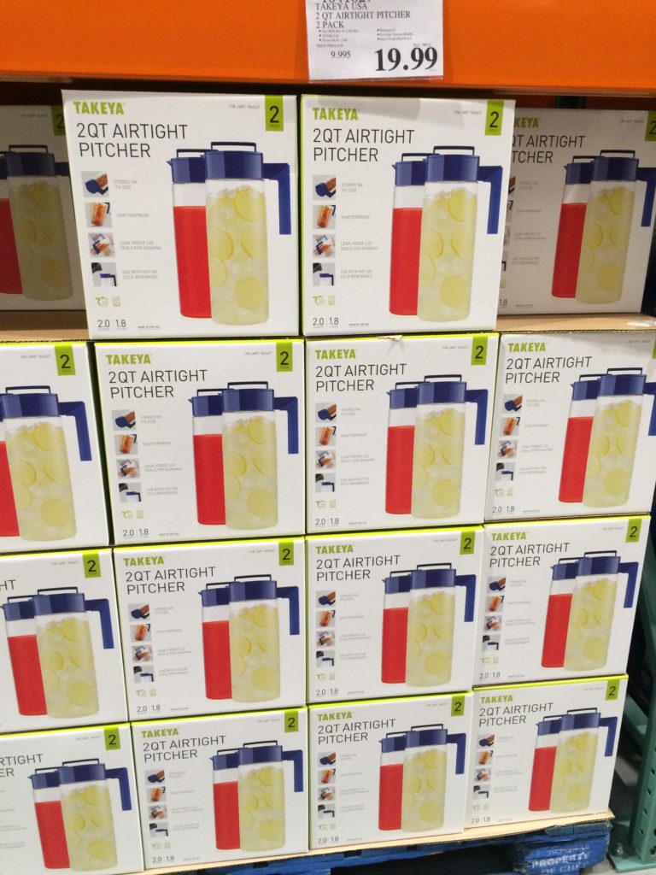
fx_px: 733
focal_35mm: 29
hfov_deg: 48.2
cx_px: 328
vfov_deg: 61.7
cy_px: 438
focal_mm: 4.15
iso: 125
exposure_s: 1/30
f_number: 2.2
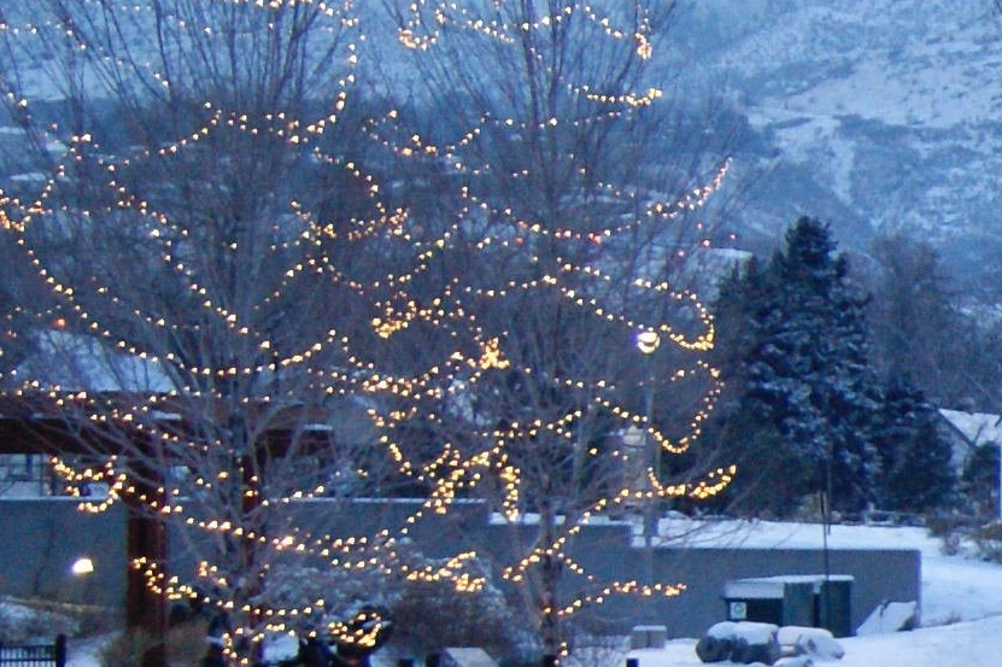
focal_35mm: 199
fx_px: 5535
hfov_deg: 9.5
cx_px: 2187
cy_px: 709
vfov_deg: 6.9
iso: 400
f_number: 4
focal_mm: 24
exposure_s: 1/20
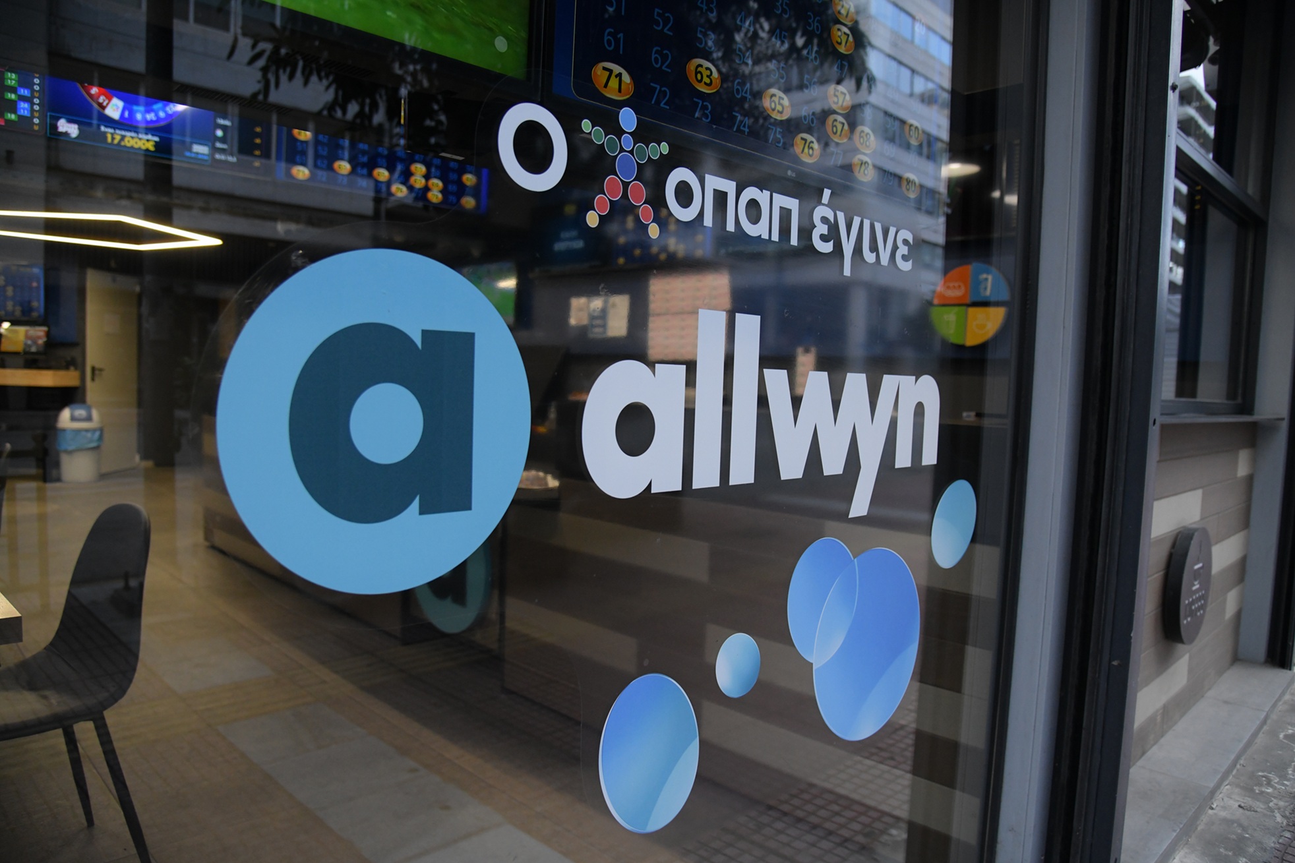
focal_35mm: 24
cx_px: 648
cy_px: 432
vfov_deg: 53.1
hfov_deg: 73.7
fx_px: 863
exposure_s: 1/500
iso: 2000
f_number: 4
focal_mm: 24
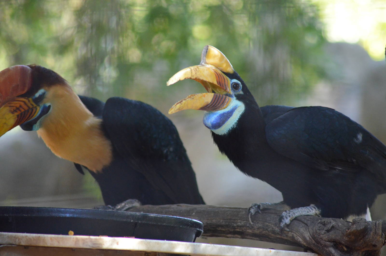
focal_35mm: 375
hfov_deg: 5.5
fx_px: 4013
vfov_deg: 3.7
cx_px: 193
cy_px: 128
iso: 3200
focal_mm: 250
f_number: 5
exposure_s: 1/320
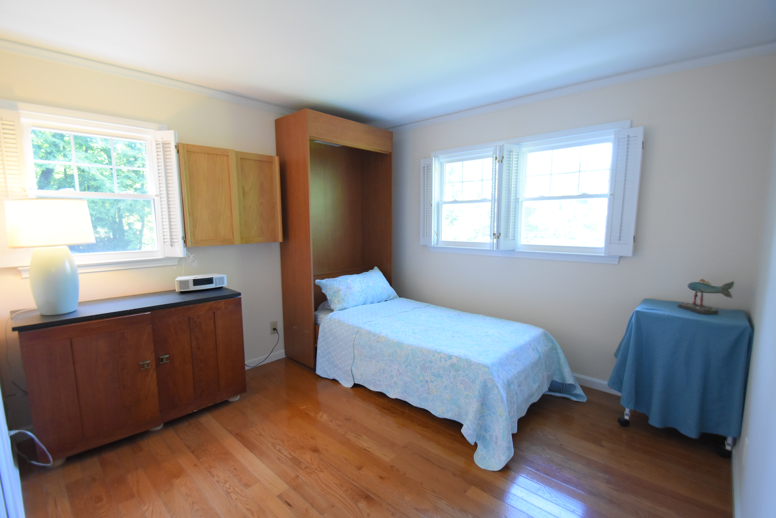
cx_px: 388
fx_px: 323
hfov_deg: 100.4
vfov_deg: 77.4
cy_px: 259
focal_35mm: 15
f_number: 3.5
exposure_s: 1/60
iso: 2000
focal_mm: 10
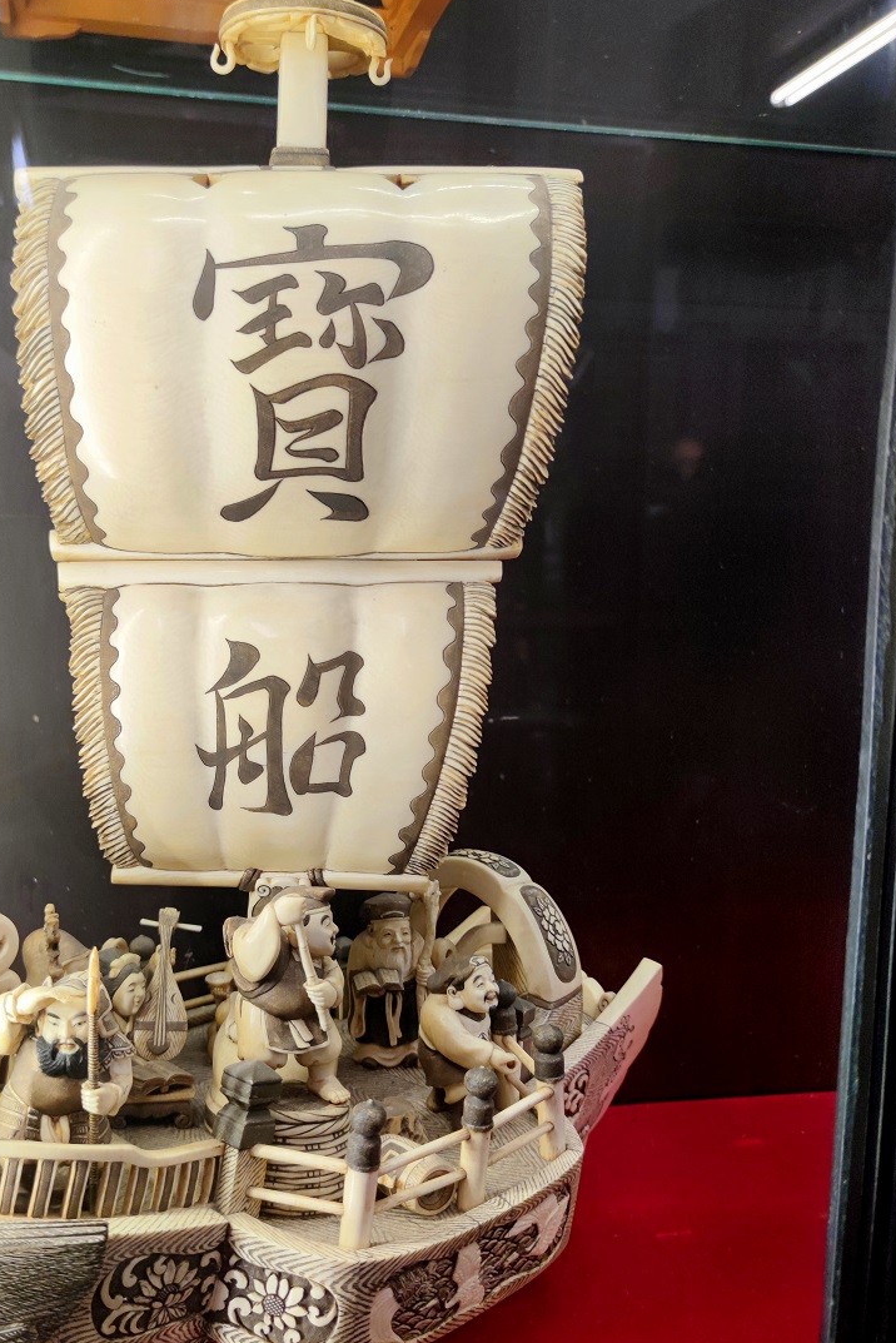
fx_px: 1156
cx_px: 337
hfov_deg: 42.0
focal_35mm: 31
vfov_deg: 60.3
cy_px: 697
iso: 92
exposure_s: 1/100
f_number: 1.69
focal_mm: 6.72
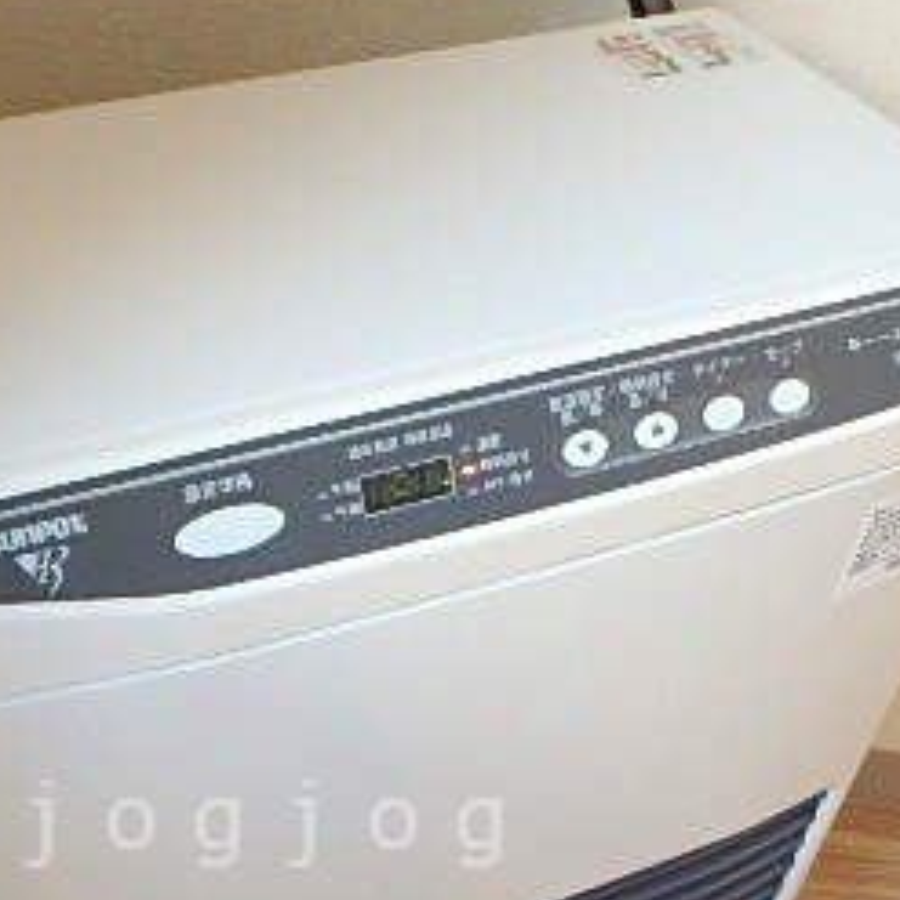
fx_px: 1412
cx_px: 273
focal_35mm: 48
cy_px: 823
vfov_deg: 33.4
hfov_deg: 34.9
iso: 400
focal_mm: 3.7
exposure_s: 1/30
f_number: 3.5
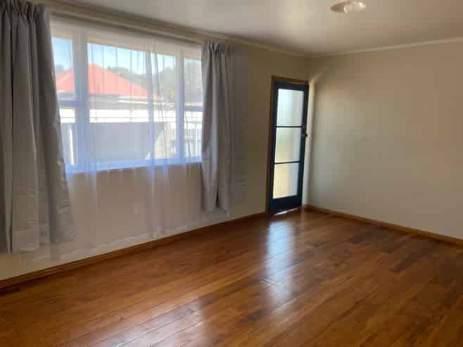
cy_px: 174
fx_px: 348
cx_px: 232
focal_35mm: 26
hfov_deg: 67.3
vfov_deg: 53.0
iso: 40
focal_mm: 4.25
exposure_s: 1/121
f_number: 1.8
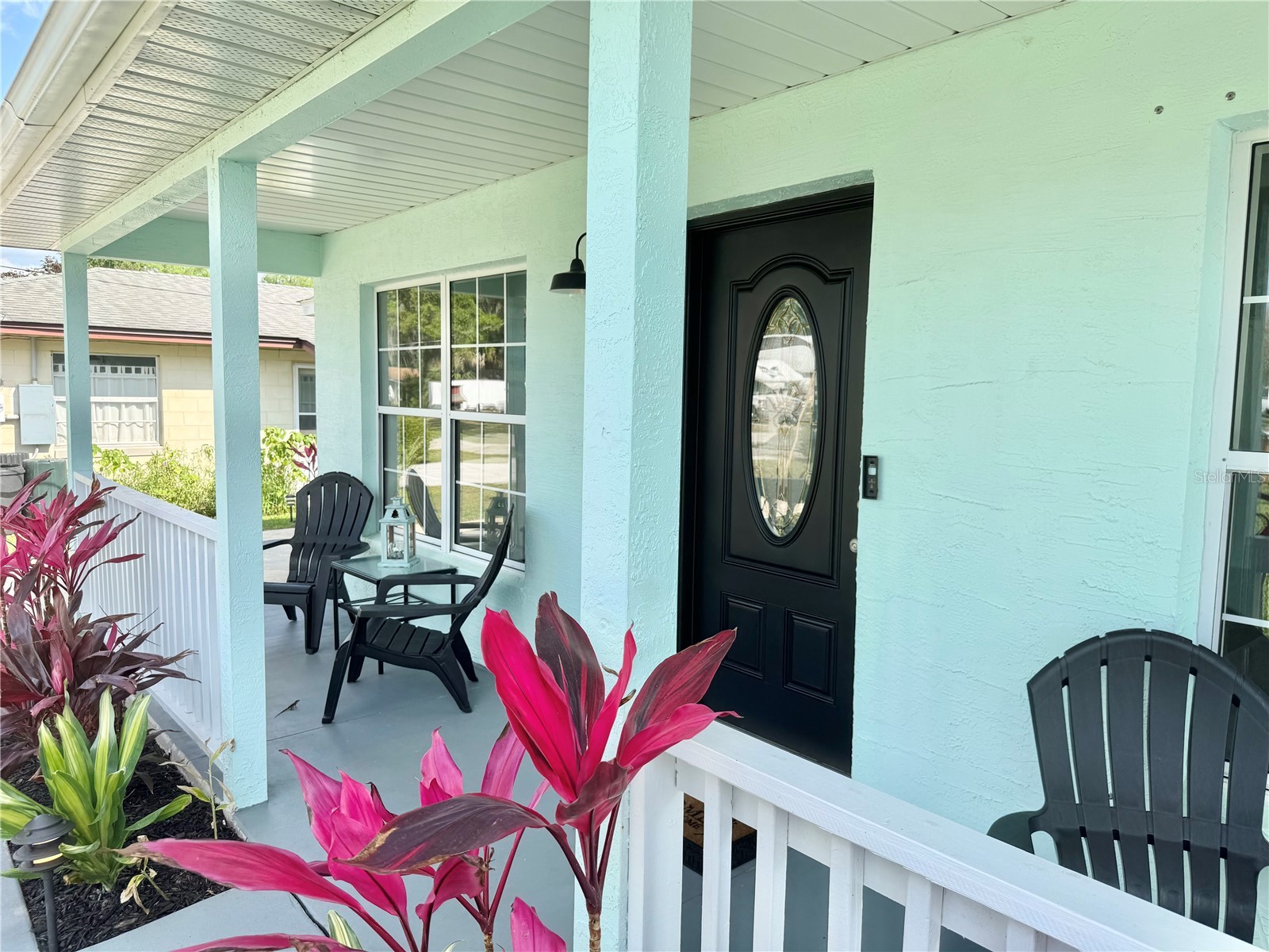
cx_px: 634
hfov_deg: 71.6
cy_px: 476
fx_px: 880
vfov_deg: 56.8
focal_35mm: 24
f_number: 1.78
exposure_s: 1/1637
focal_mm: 6.76
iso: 80
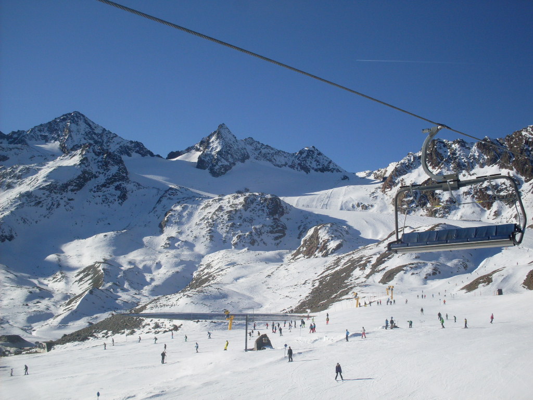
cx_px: 266
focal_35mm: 38
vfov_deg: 37.7
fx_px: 585
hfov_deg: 49.0
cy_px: 200
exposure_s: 1/350
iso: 80
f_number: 8.4
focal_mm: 6.3
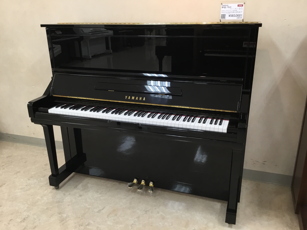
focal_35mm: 31
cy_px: 115
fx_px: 275
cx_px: 154
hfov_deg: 58.4
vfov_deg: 45.4
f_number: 2.4
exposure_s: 1/30
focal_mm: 3.3
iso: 64
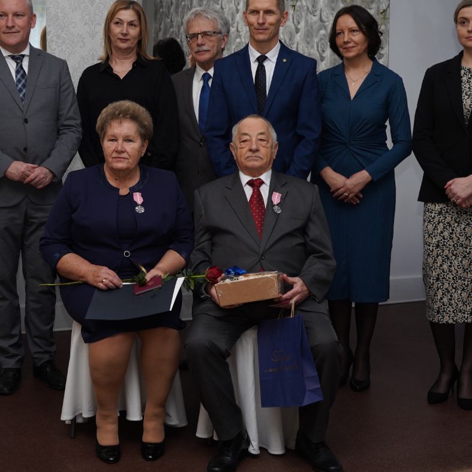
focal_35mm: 59
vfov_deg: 29.1
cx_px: 198
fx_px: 910
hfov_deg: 29.0
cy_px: 216
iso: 640
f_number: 5
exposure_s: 1/100
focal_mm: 42
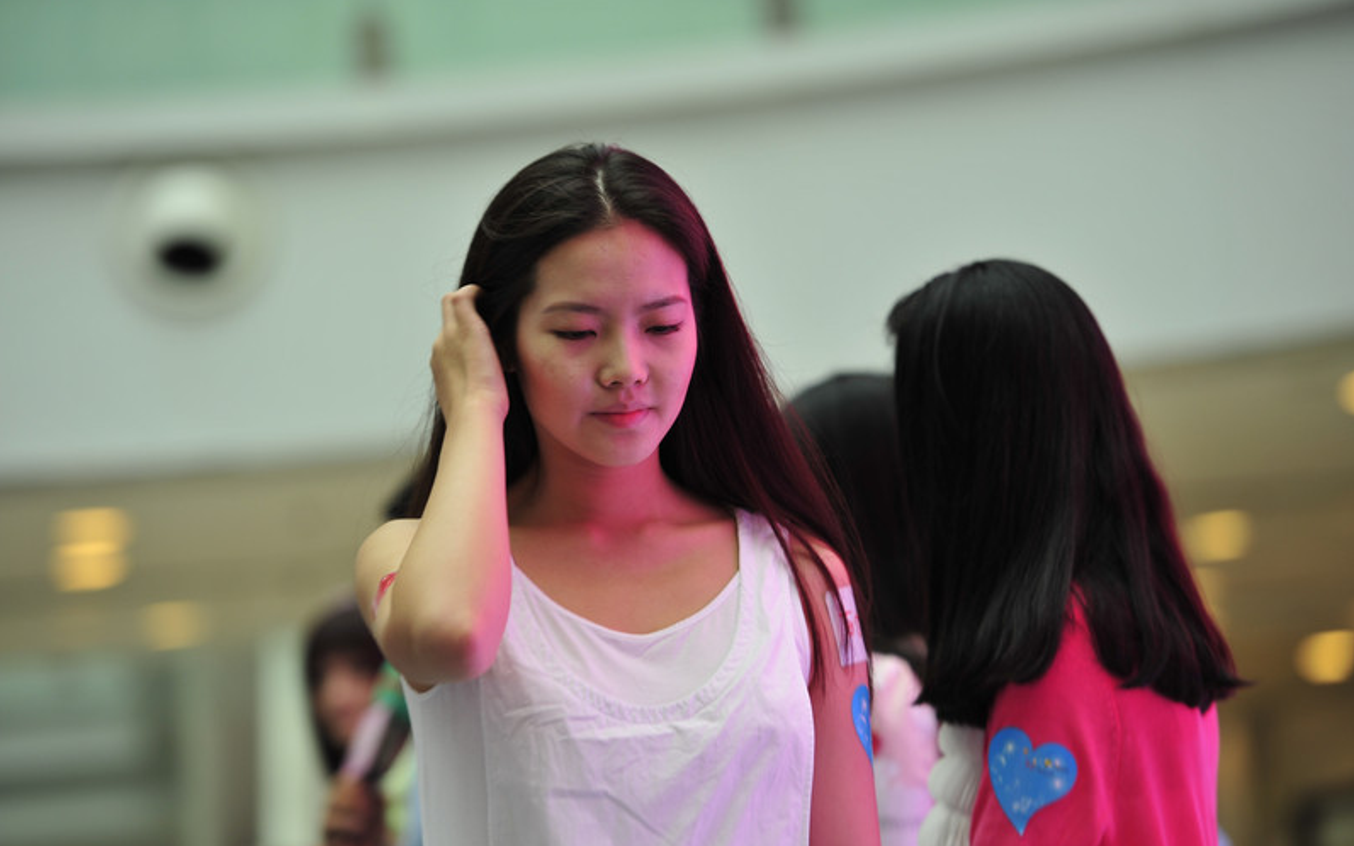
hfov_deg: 15.1
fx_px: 5092
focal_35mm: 138
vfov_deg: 9.5
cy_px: 445
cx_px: 676
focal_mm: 135
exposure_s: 1/90
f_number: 2.8
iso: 200
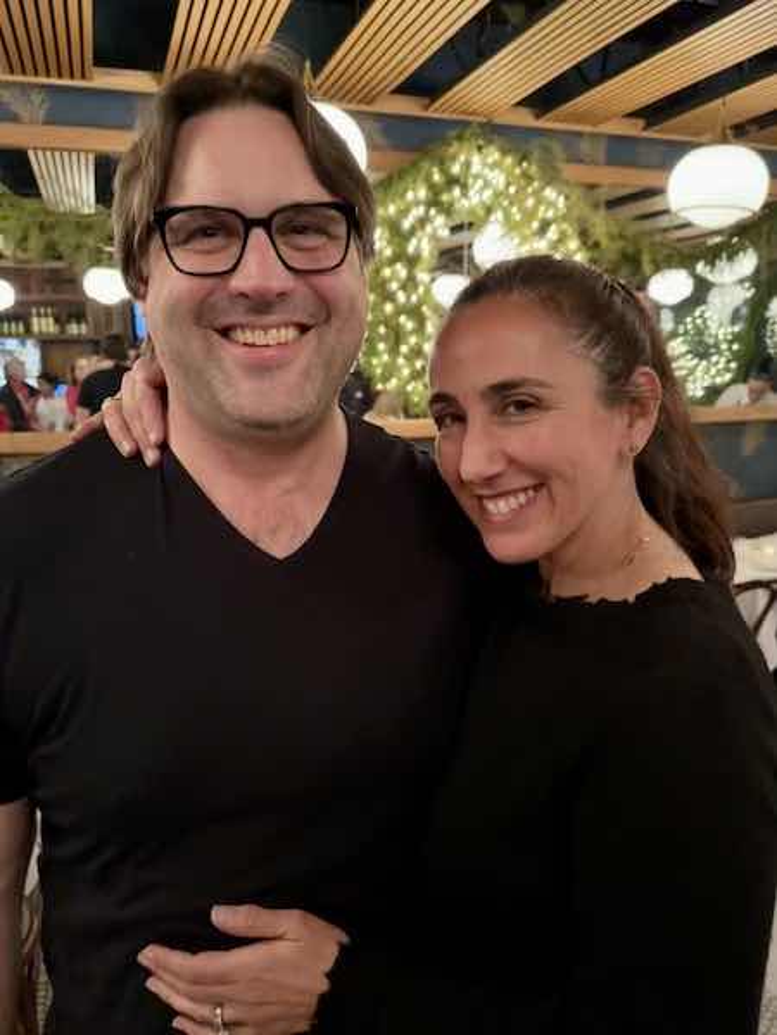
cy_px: 518
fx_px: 718
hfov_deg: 56.8
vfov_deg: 71.6
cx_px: 388
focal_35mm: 24
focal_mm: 6.86
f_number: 1.78
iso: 1250
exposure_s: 1/30
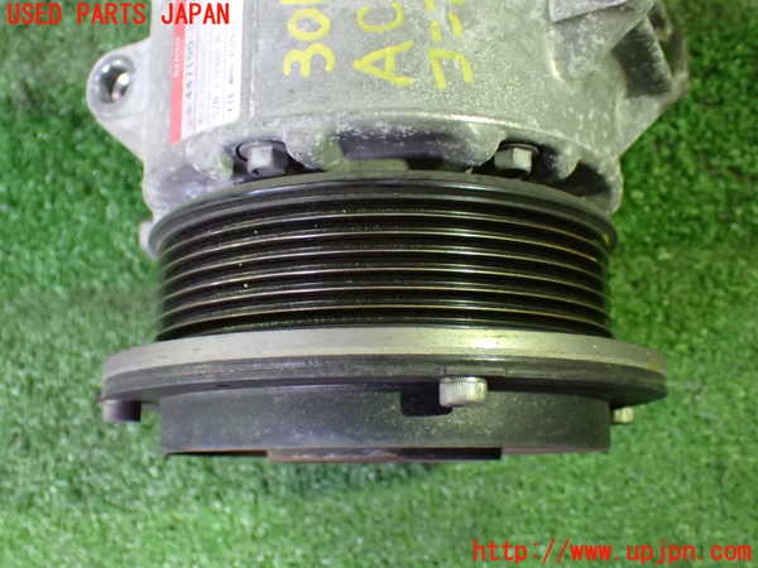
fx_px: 898
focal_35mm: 41
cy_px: 284
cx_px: 379
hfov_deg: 45.8
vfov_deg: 35.1
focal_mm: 7.31
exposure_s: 1/40
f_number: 2.8
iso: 1250
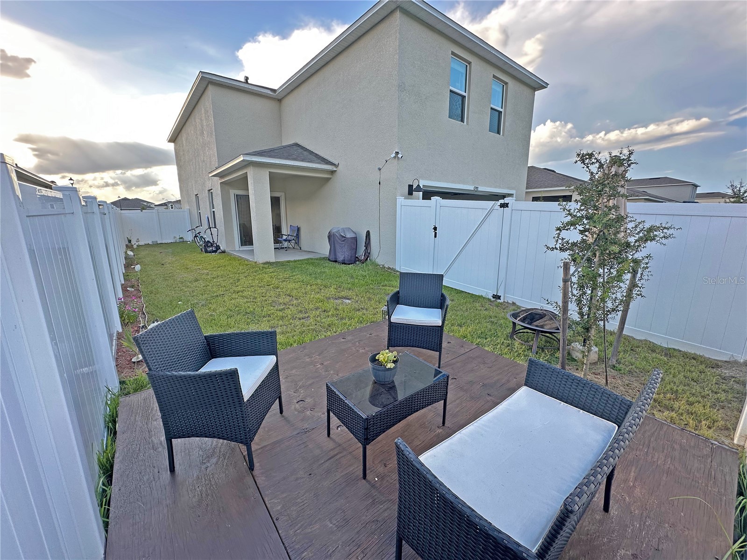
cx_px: 374
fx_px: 302
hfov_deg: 102.1
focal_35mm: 14
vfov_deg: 85.7
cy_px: 280
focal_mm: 2.22
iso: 40
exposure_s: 1/161
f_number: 2.2
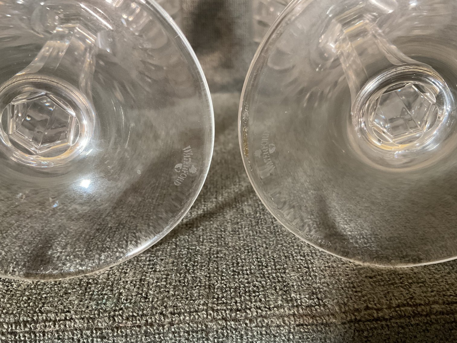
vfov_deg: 48.2
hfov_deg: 61.7
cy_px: 172
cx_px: 228
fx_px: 383
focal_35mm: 29
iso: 250
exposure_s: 1/40
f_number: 1.8
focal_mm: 3
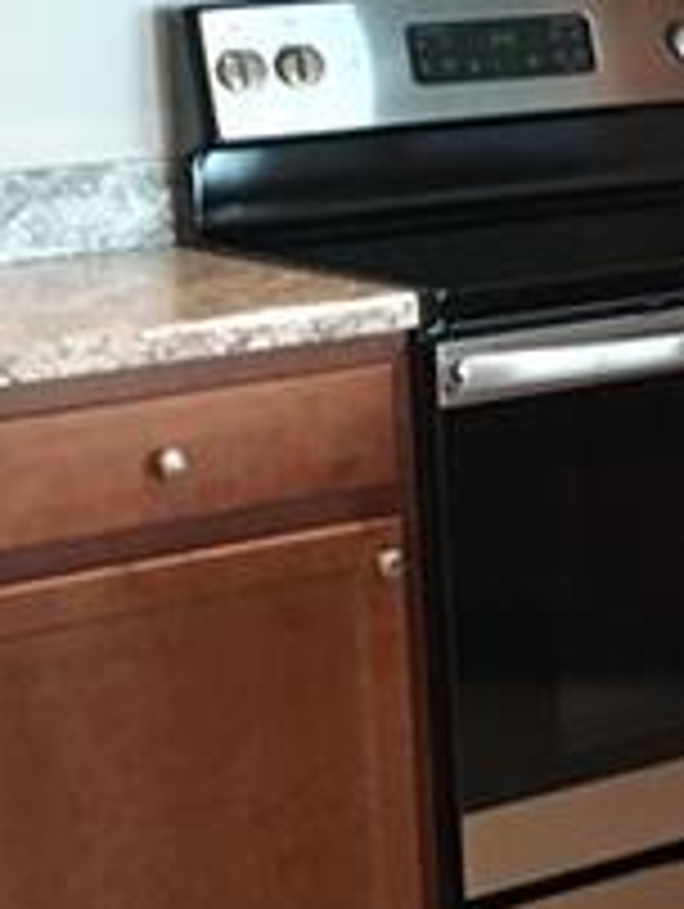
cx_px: 1220
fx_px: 2892
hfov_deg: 12.4
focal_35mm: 110
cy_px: 252
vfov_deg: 17.8
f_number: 2.2
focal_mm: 4.15
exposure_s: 1/30
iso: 160
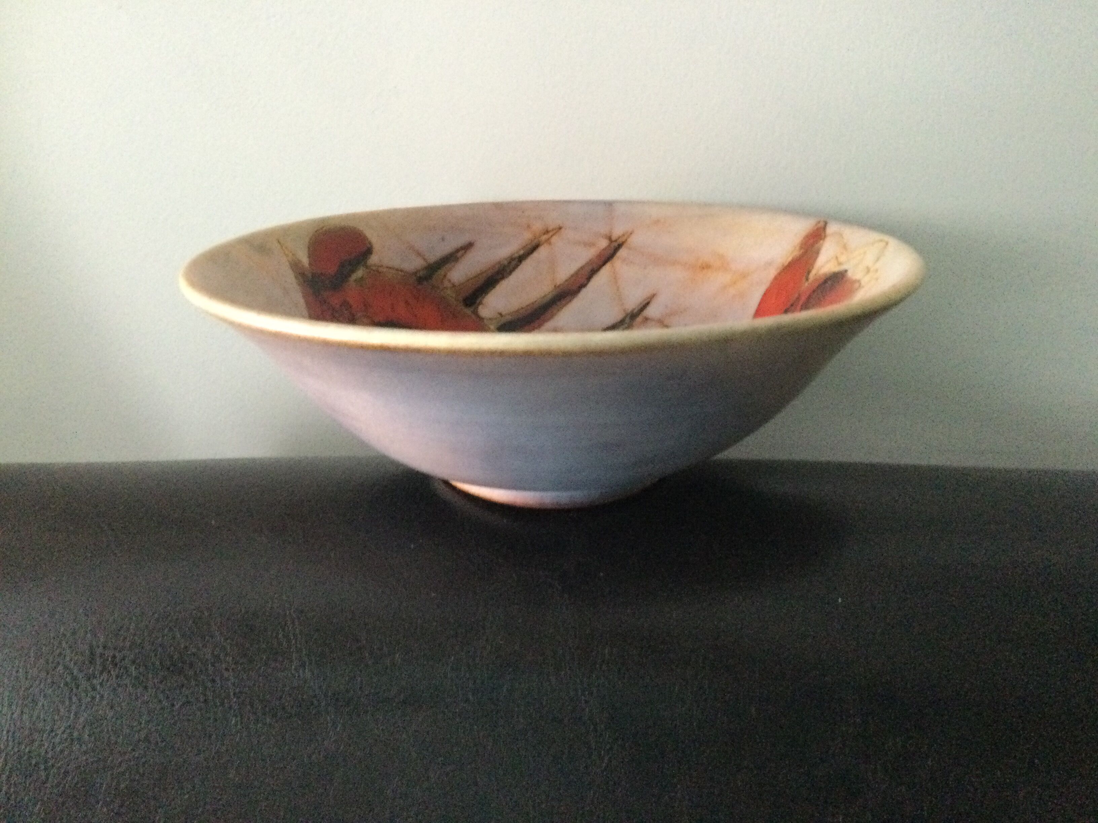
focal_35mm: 31
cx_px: 549
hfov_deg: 58.4
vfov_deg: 45.4
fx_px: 983
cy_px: 412
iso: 400
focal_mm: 3.3
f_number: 2.4
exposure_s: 1/17
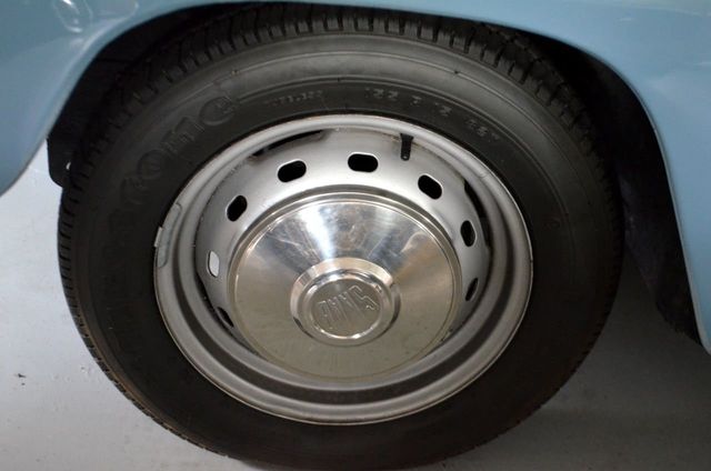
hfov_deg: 39.0
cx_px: 356
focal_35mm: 51
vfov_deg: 26.4
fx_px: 1005
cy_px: 236
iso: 3200
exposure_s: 1/20
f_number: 5
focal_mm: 34
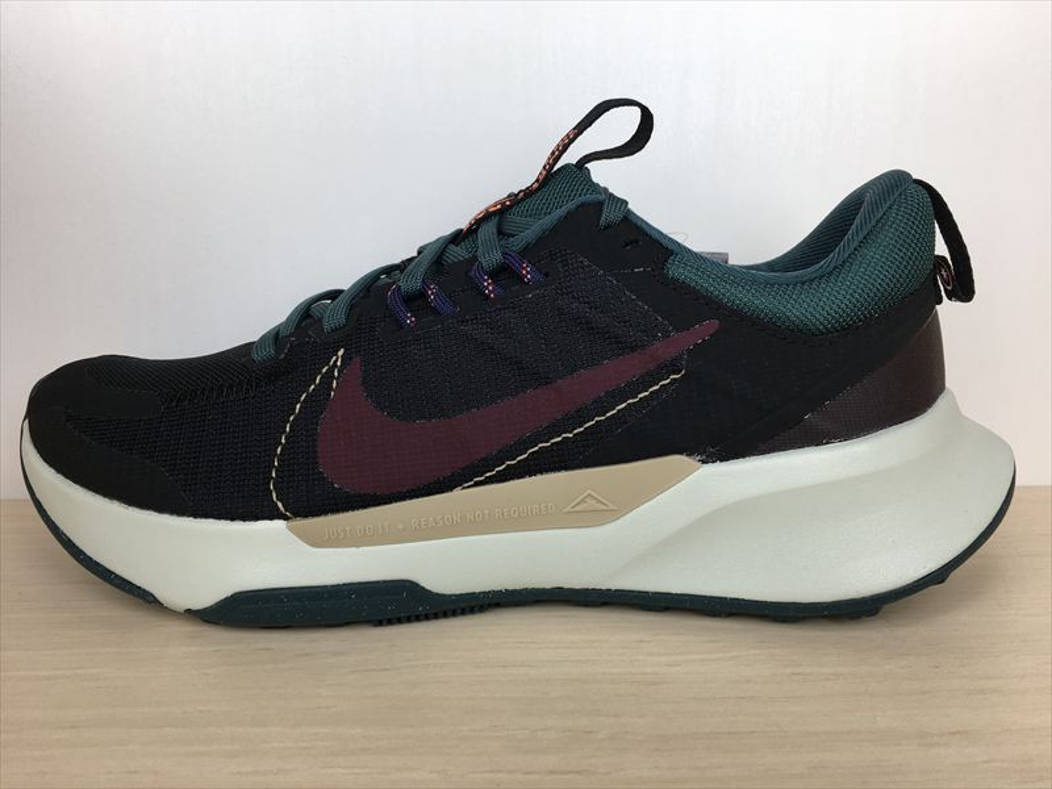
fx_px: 881
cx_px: 526
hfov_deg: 61.7
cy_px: 394
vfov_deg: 48.2
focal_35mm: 29
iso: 32
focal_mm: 4.15
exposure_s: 1/120
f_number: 2.2
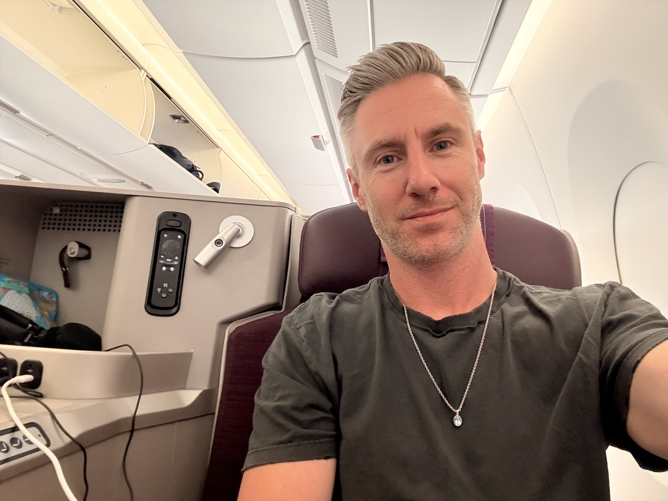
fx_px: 444
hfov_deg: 73.9
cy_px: 250
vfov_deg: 58.9
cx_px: 334
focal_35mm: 23
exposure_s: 1/47
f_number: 1.9
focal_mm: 2.69
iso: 320
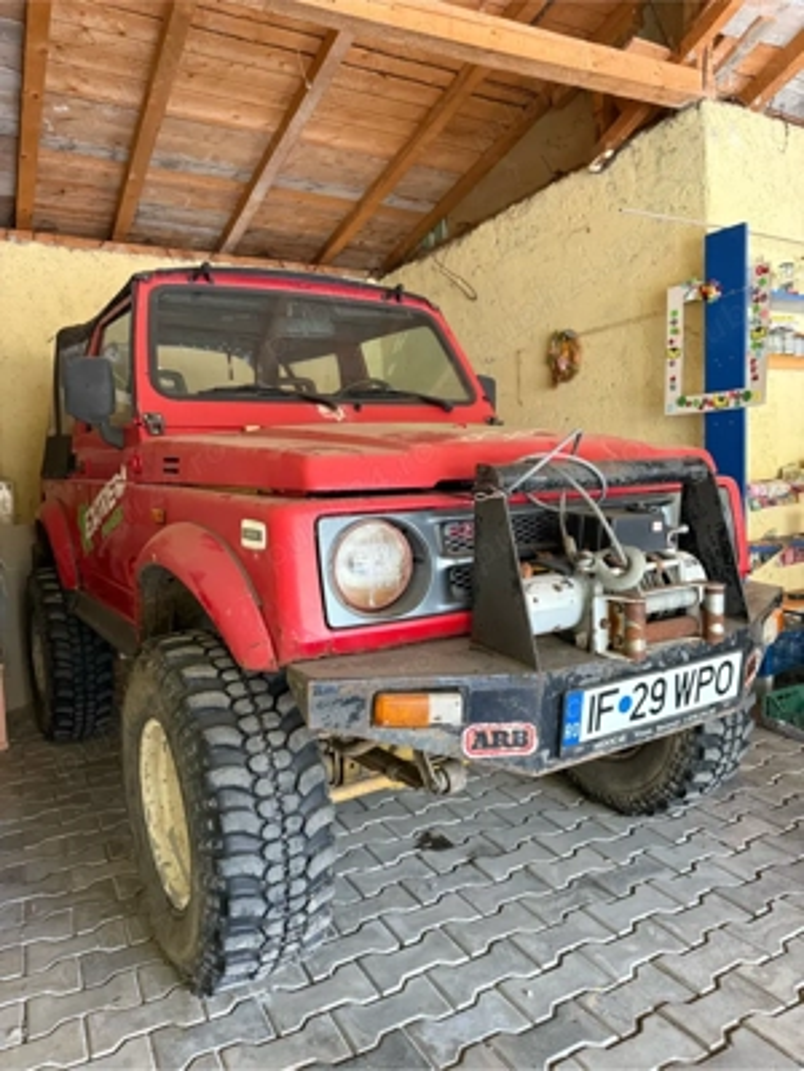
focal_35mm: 24
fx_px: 743
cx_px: 402
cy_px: 536
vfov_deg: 71.6
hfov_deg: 56.8
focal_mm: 6.76
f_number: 1.78
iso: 500
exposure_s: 1/60
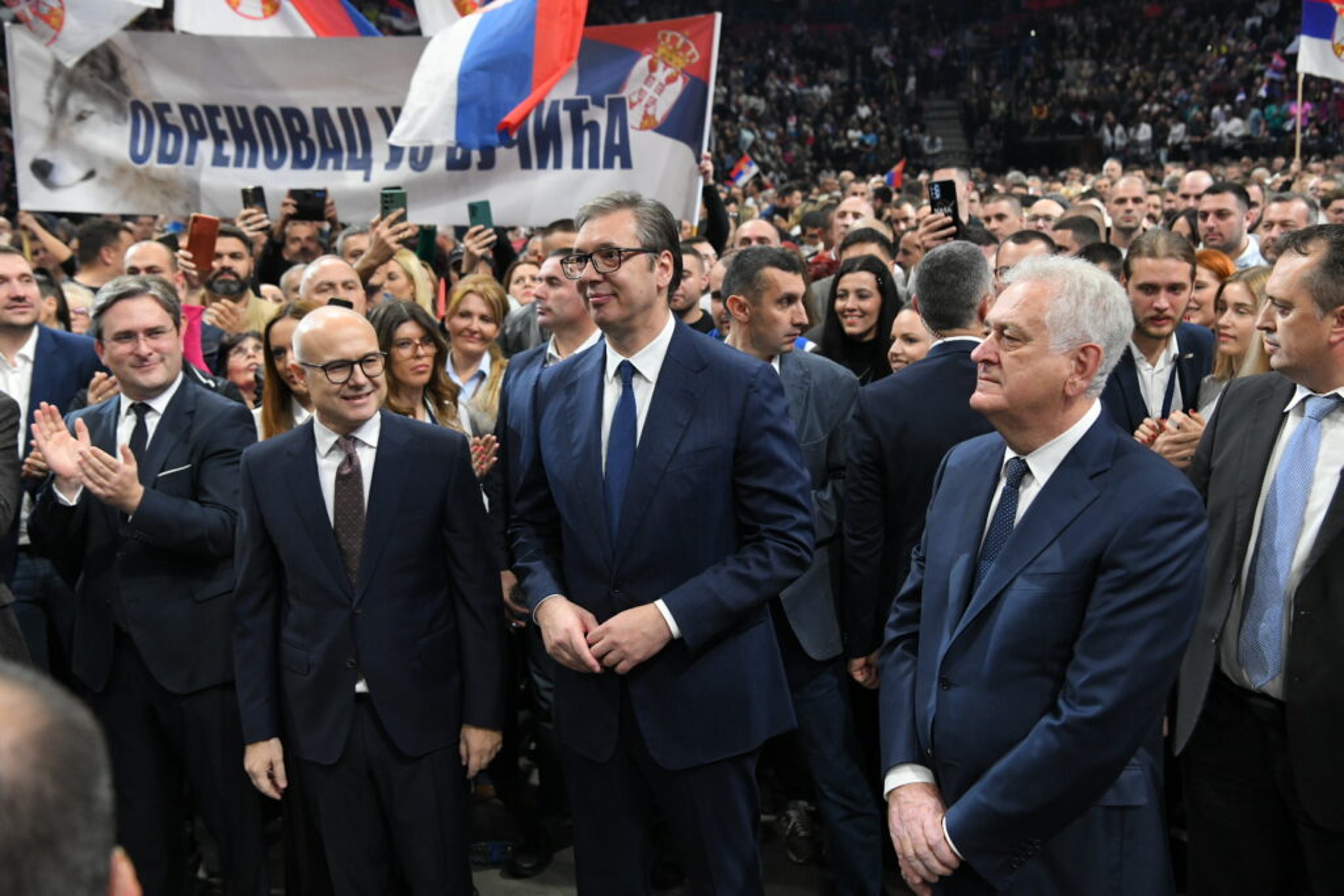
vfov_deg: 35.1
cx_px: 672
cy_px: 448
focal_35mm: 38
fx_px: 1419
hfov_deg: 50.7
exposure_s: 1/1000
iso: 3200
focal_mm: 38
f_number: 5
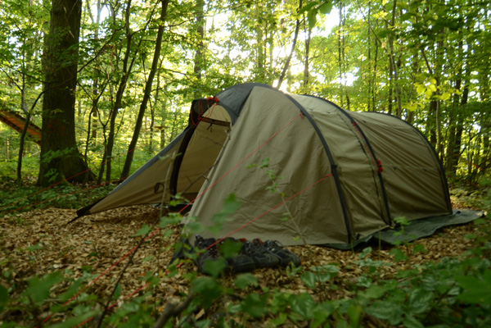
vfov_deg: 63.2
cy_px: 164
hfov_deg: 85.4
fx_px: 266
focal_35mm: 20
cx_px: 246
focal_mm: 13
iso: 400
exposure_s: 1/20
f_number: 4
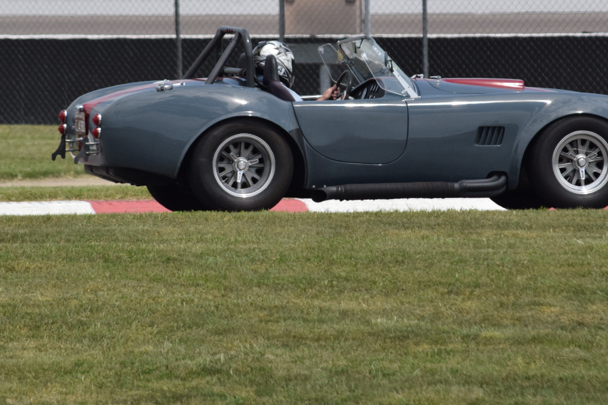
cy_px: 95
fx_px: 13442
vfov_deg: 1.7
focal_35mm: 796
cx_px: 325
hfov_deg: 2.6
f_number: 8
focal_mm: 300
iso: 800
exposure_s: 1/4000
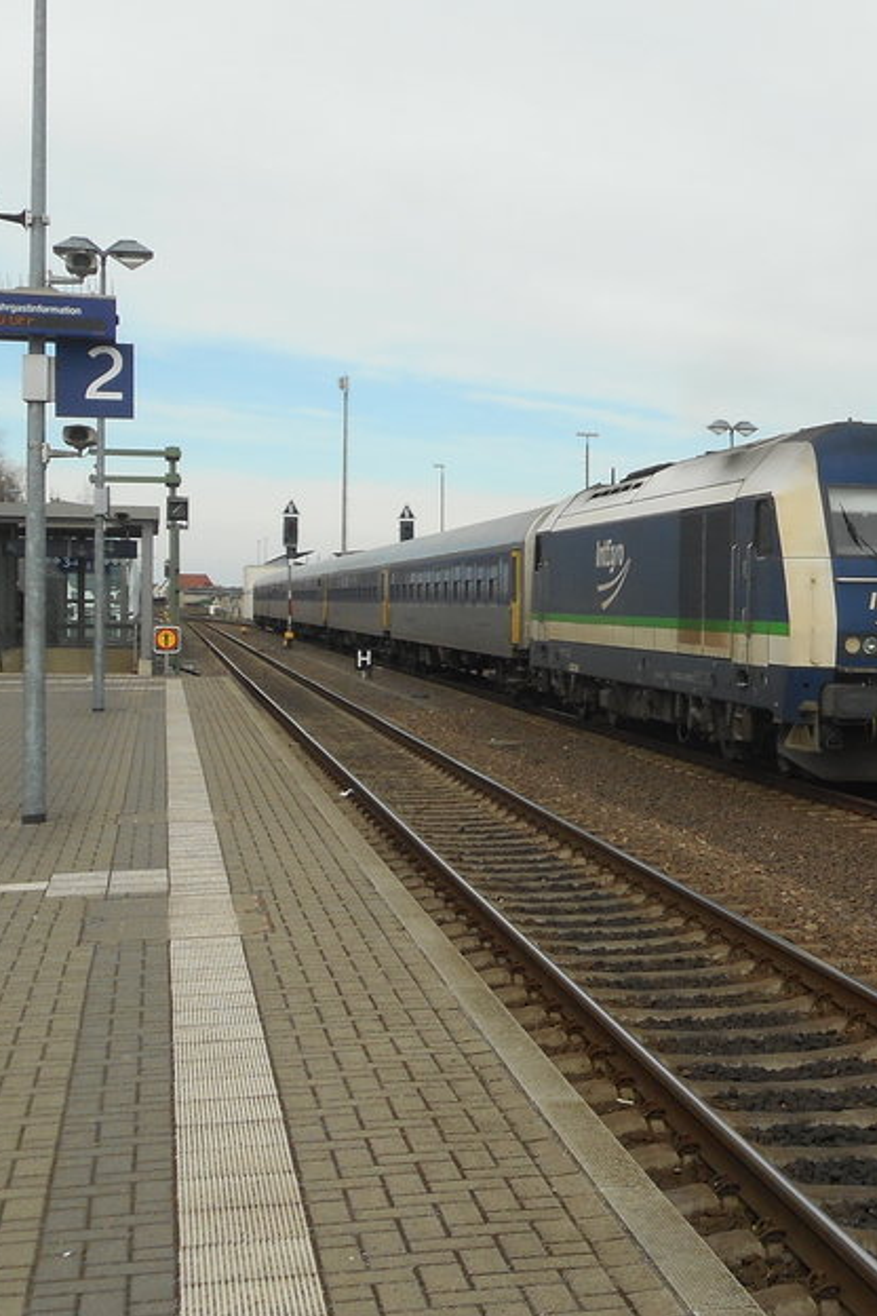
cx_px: 845
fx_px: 2119
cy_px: 645
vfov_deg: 34.5
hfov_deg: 22.6
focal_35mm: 58
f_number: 4
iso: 80
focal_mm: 5.2
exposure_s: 1/640
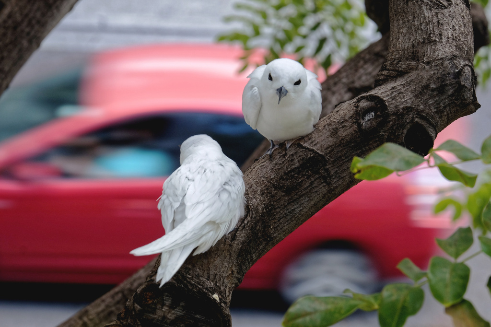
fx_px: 2754
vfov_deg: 6.8
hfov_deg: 10.2
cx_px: 246
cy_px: 164
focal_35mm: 202
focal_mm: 134.5
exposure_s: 1/15
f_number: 10
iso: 640
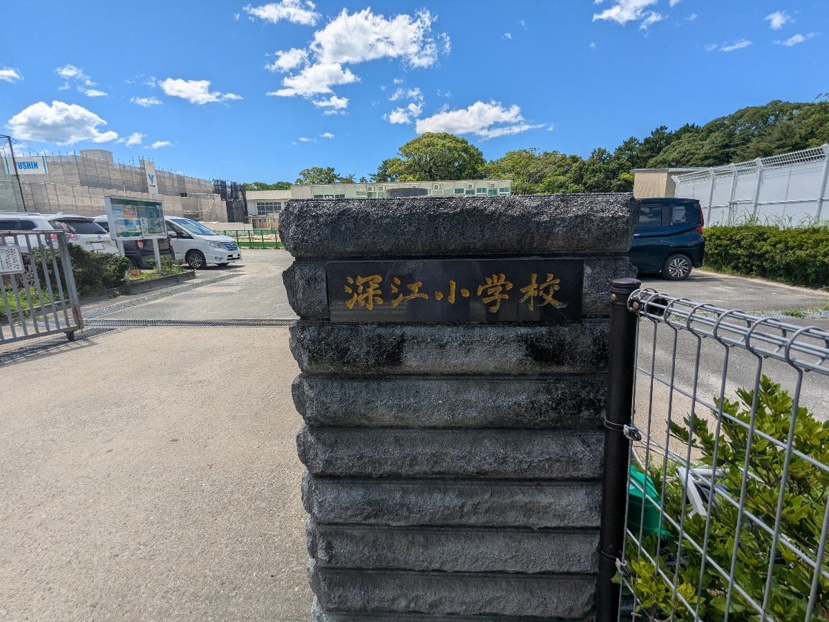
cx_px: 414
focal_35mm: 16
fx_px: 383
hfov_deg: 94.5
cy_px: 311
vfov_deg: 78.1
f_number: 2.2
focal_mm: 2.35
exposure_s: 1/1603
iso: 40
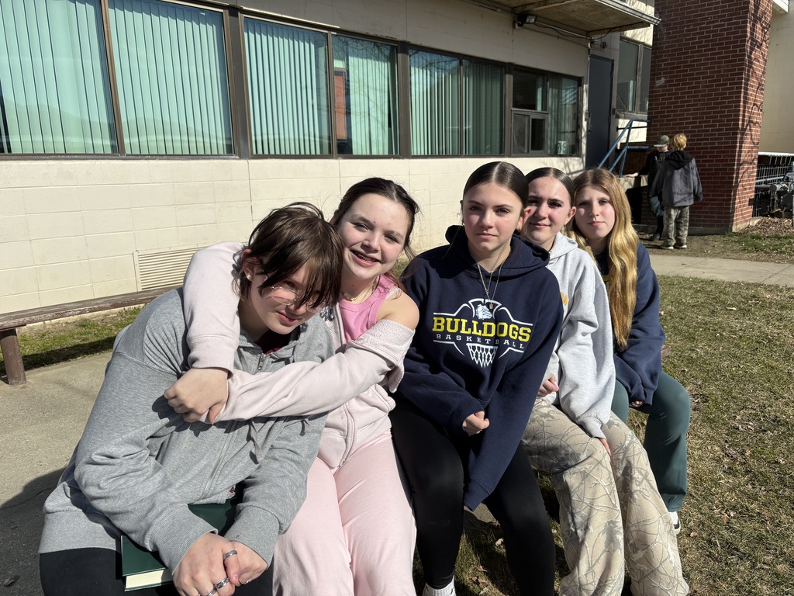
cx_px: 397
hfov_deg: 67.3
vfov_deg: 53.1
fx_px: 596
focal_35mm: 26
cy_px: 298
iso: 50
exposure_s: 1/4630
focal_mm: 5.96
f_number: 1.6
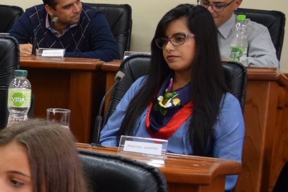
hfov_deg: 17.1
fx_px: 816
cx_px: -198
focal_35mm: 102
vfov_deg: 13.4
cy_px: 155
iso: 720
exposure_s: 1/60
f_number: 4
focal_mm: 18
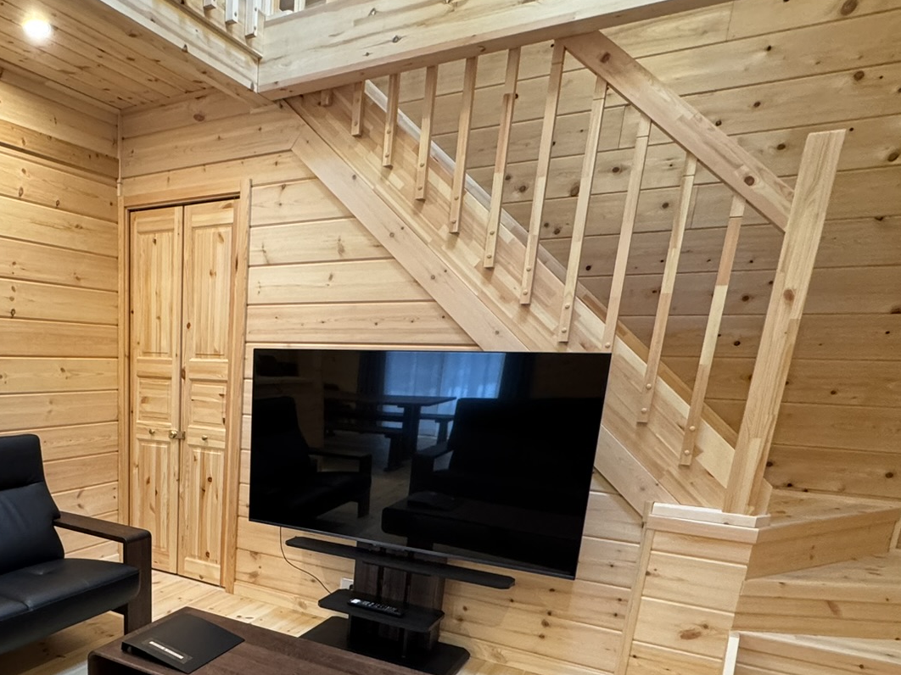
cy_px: 533
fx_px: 703
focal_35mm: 27
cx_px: 193
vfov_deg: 48.6
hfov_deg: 60.6
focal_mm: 2.22
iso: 400
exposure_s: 1/50
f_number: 2.2
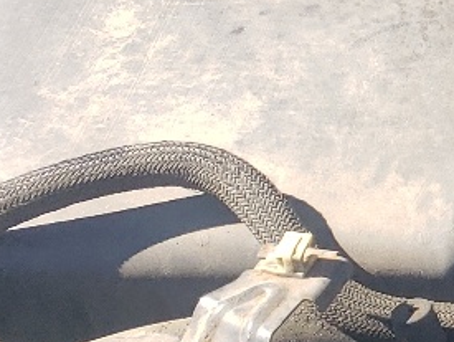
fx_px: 1983
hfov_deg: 10.4
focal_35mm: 151
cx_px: 1246
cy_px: 167
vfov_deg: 9.8
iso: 50
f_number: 1.5
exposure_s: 1/714
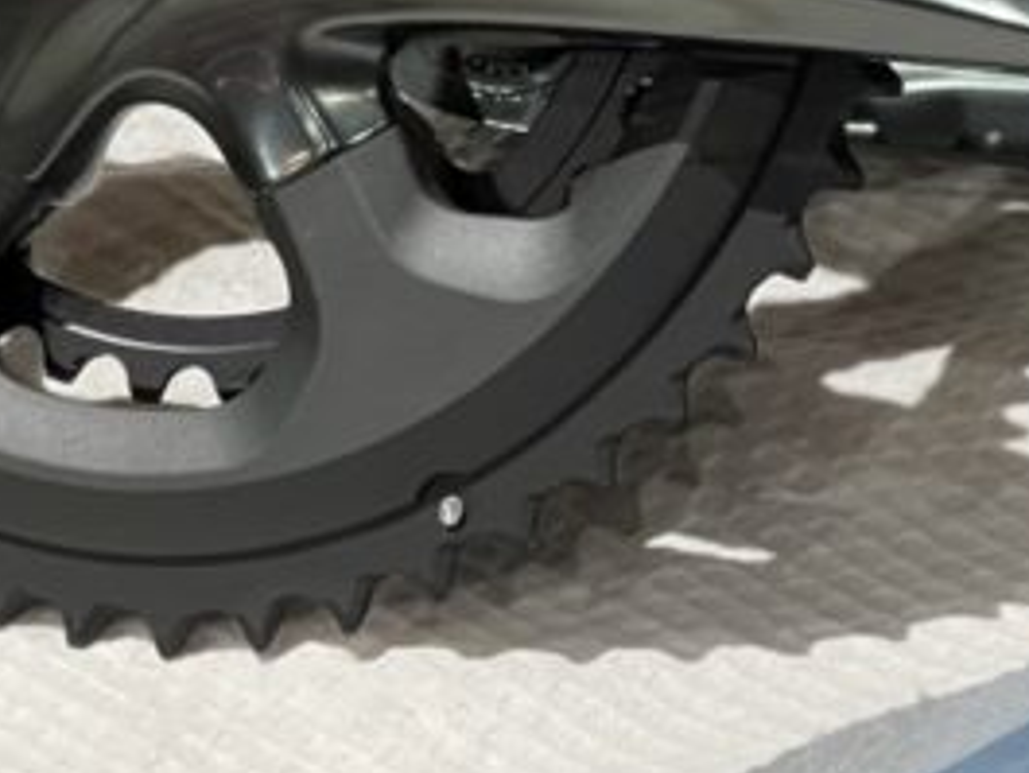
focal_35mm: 247
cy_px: 486
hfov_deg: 7.9
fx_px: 7346
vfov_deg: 6.0
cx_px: 1274
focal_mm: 7.5
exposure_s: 1/50
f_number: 2.2
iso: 200
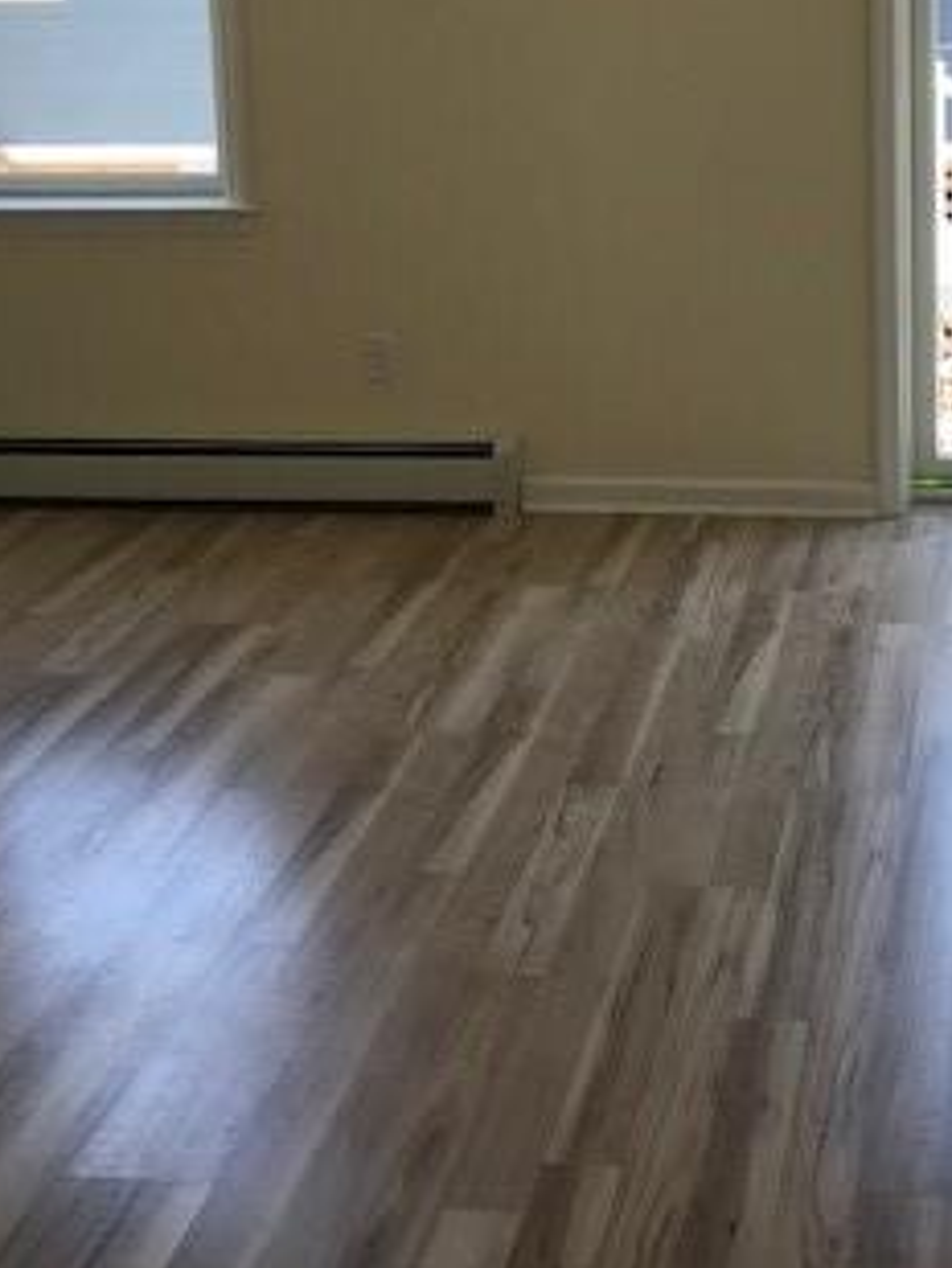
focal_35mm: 58
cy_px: 164
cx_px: 763
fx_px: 2125
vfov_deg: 31.9
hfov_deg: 24.8
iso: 20
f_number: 1.8
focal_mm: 3.99
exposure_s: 1/199
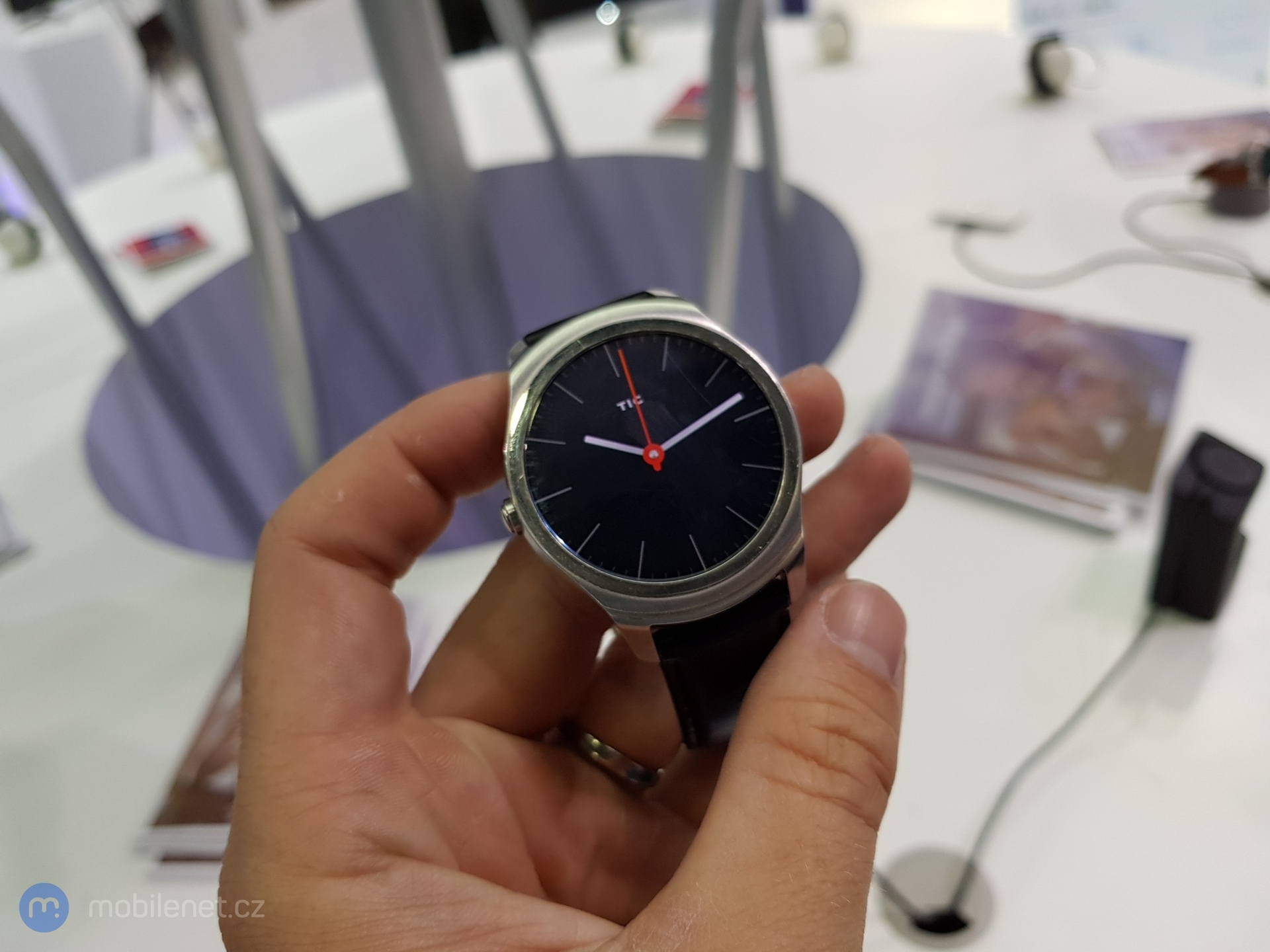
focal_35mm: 26
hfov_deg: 67.3
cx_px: 635
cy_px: 476
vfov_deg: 53.1
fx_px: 954
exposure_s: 1/100
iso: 80
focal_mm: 4.2
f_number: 1.7
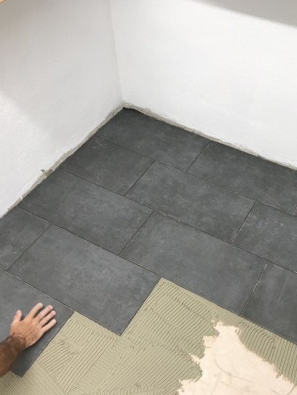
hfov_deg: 37.3
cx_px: 201
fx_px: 435
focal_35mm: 38
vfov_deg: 49.0
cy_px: 200
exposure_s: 1/33
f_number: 1.8
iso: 25
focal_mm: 3.99
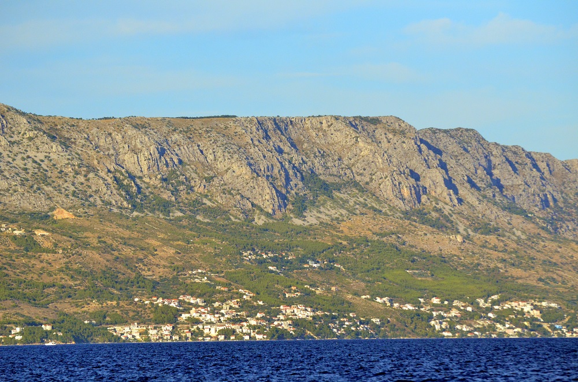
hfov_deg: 8.1
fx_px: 4085
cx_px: 289
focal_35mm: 255
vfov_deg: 5.4
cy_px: 191
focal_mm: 170
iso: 1600
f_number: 5.6
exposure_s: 1/8000
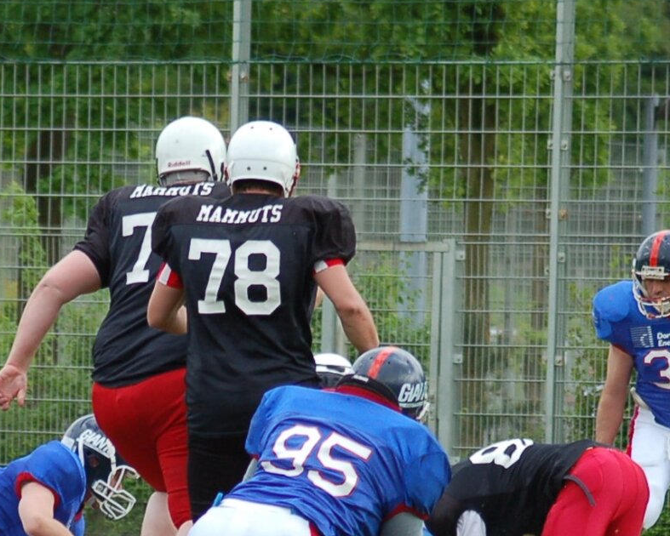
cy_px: 462
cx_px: 285
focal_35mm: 530
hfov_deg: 3.6
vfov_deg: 2.9
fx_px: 10518
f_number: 4.5
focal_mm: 135
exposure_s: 1/800
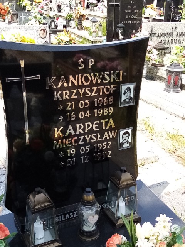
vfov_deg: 67.3
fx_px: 185
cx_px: 92
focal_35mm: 26
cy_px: 124
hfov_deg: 53.1
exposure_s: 1/587
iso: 107
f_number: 1.8
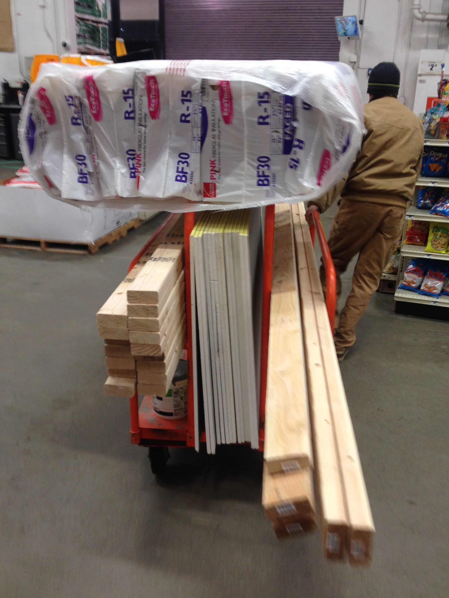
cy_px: 310
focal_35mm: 36
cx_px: 231
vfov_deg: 51.3
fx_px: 623
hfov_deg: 39.7
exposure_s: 1/20
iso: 50
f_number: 2.4
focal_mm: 4.12
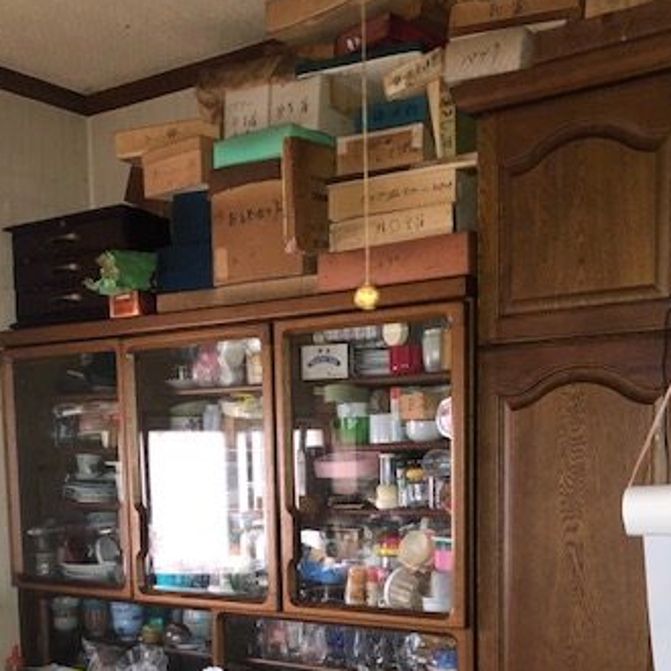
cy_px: 592
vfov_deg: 33.6
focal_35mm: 48
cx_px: 360
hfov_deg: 35.3
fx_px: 1053
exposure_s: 1/11
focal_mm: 4
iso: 125
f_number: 1.8
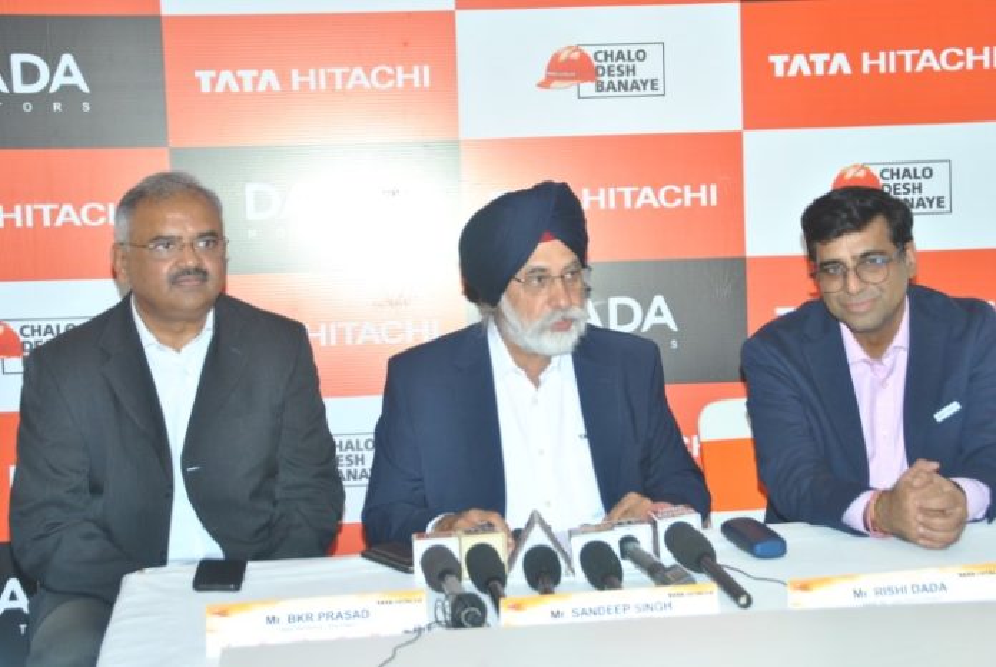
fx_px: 1745
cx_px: 498
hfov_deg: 31.9
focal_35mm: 63
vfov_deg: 21.6
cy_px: 334
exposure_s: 1/125
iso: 400
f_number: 7.1
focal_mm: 42
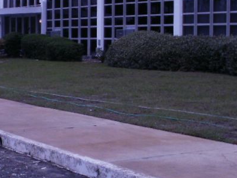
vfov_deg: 15.9
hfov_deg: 20.7
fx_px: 637
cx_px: 28
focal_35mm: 93
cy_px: 116
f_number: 5.6
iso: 100
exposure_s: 1/400
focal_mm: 6.3
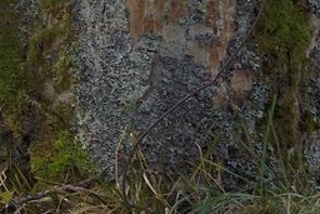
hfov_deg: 9.8
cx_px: -486
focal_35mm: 181
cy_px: -277
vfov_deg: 7.2
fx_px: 1610
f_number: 8
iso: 200
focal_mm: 29
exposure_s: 1/50
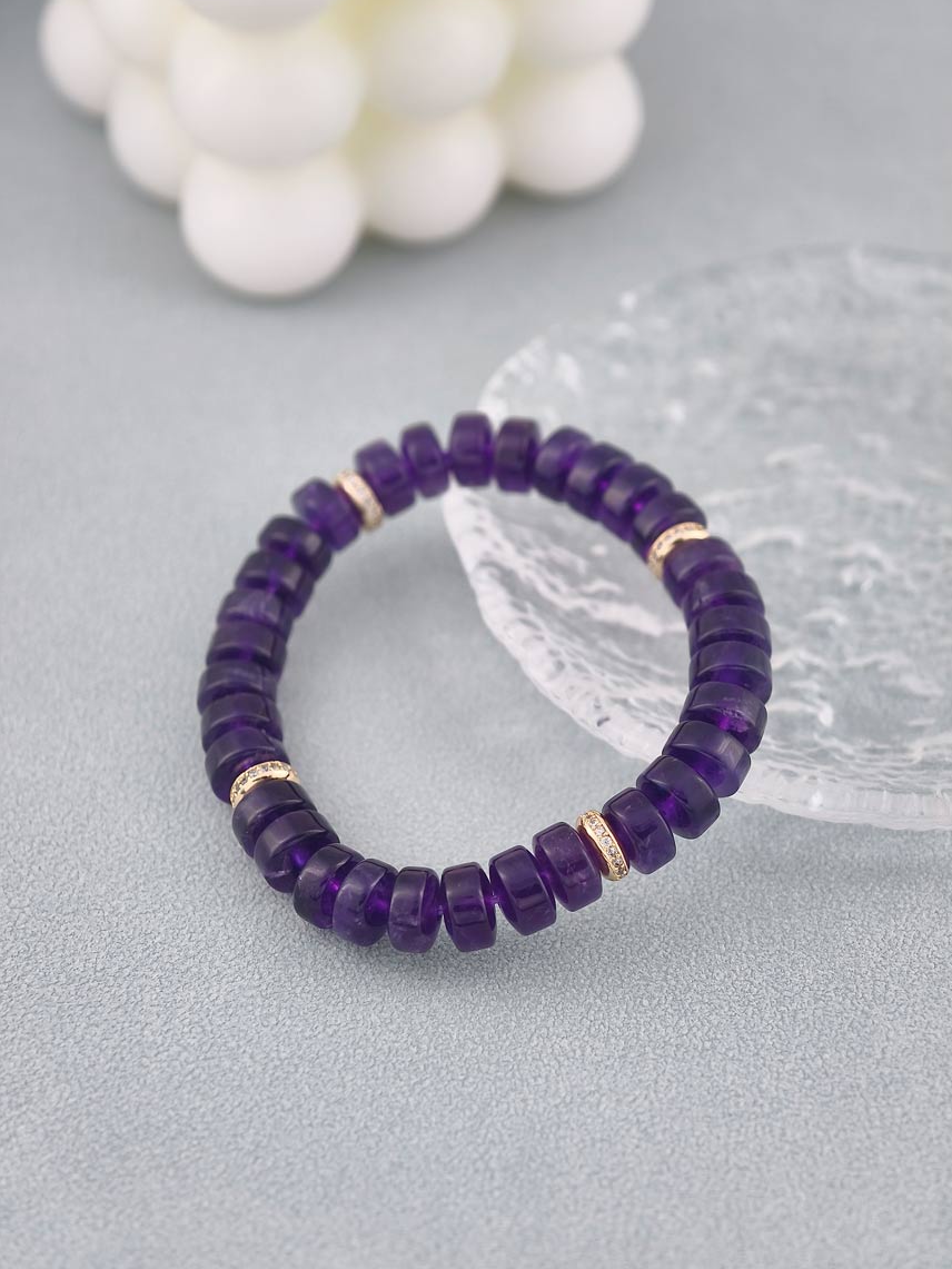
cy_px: 629
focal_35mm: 86
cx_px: 482
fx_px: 3153
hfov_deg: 17.2
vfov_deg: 22.8
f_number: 2.67
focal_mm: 22.48
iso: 125
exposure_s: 1/160
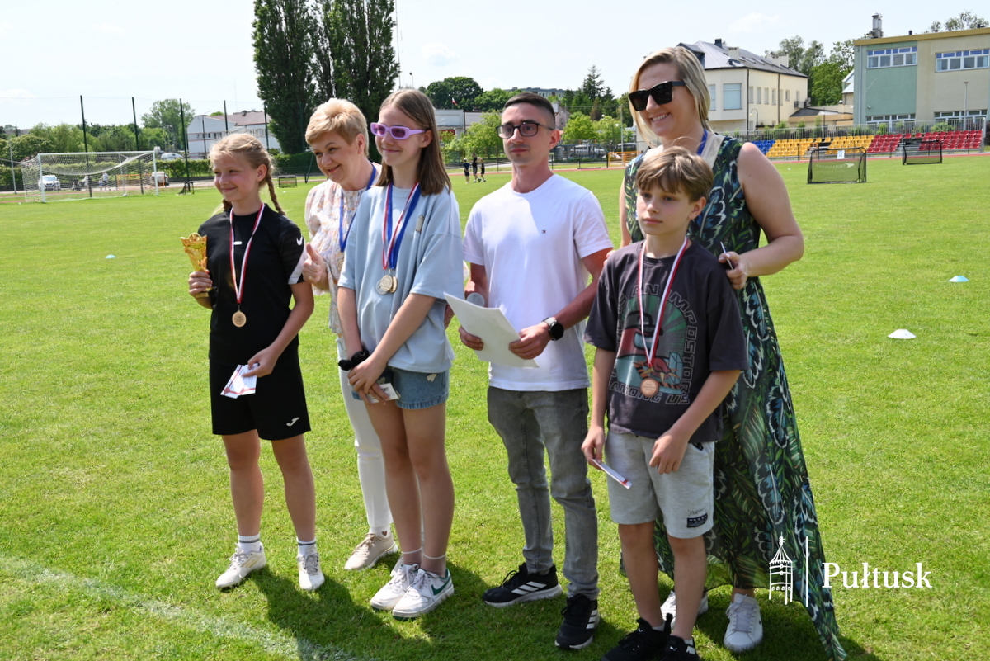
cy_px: 330
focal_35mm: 32
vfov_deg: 40.6
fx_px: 894
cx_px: 495
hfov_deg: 57.9
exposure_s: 1/320
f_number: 6.3
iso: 100
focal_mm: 32.5
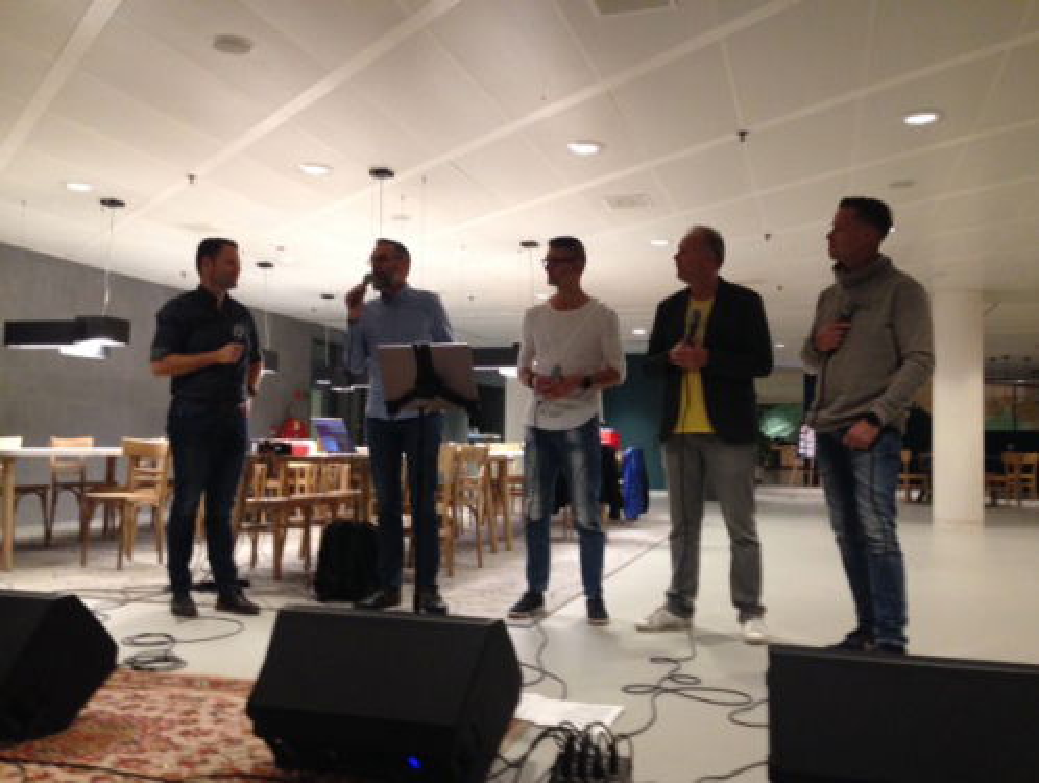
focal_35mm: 33
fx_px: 992
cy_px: 392
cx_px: 520
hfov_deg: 55.3
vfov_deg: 43.0
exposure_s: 1/20
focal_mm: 4.12
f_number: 2.4
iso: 200
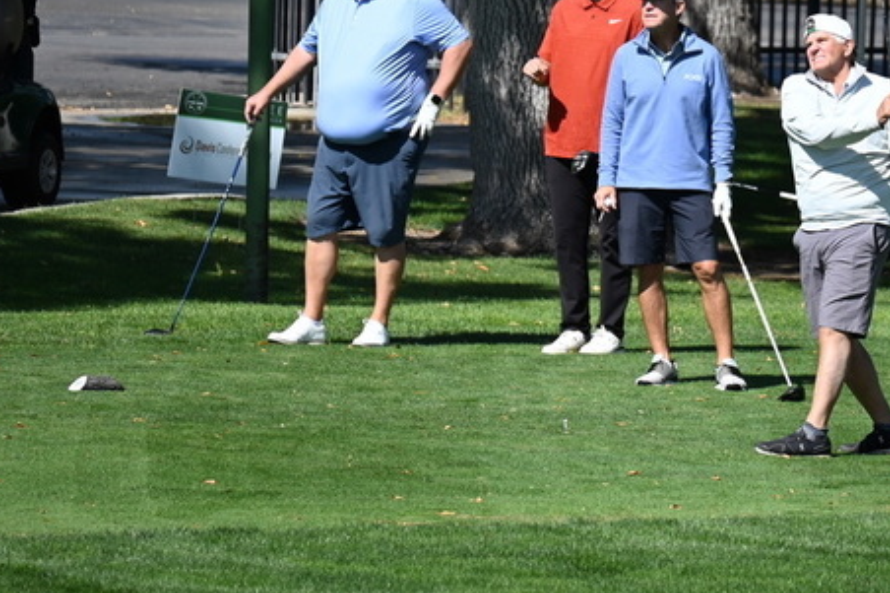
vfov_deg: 2.6
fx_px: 13122
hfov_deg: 3.9
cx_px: 697
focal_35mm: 531
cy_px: 123
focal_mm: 200
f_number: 6
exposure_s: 1/500
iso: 100
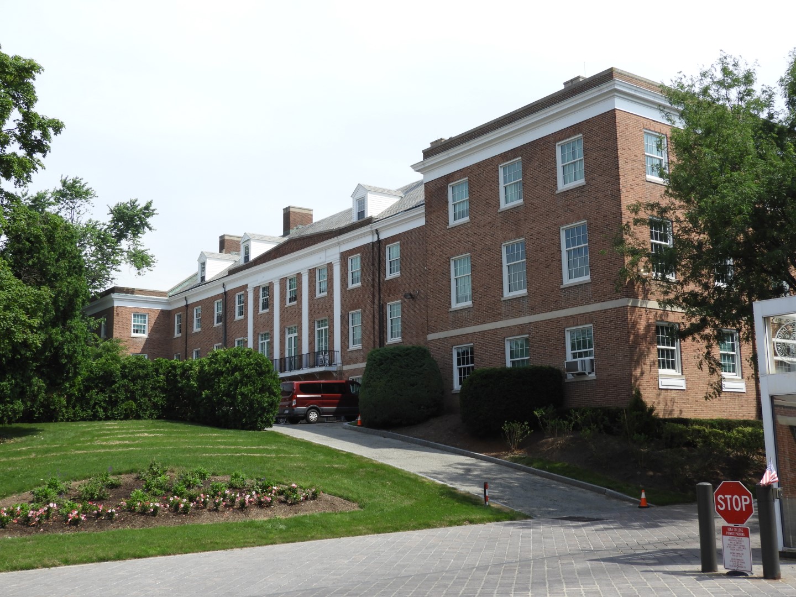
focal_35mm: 40
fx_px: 920
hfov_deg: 46.8
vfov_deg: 36.0
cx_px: 398
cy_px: 298
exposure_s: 1/800
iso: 100
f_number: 3.8
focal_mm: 7.2
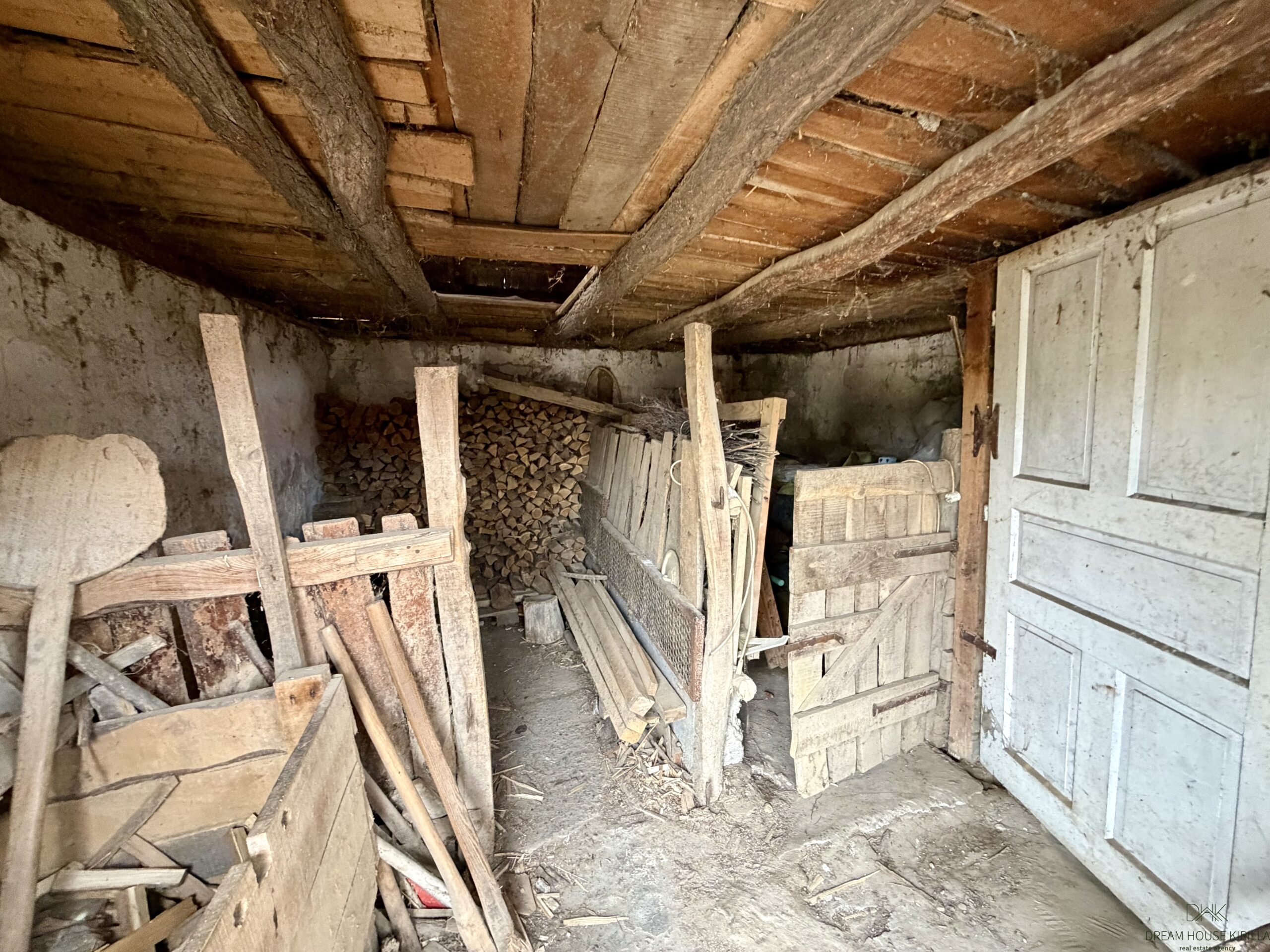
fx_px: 514
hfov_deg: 102.1
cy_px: 476
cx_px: 635
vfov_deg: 85.7
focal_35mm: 14
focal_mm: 2.22
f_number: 2.2
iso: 500
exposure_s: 1/60
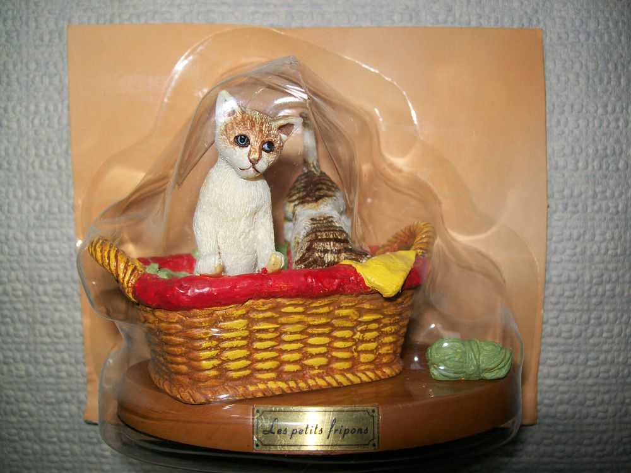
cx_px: 316
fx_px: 620
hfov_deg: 54.0
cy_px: 236
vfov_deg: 41.8
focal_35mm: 34
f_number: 2.7
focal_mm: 6.1
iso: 64
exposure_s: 1/60
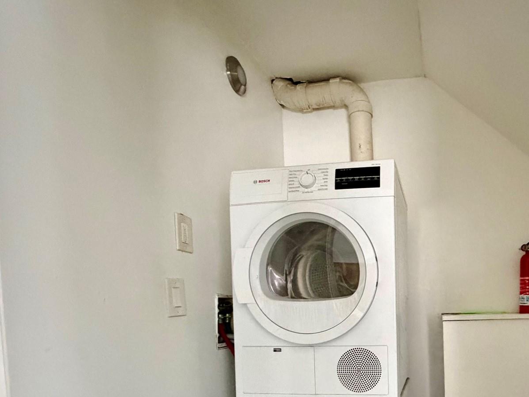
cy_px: 319
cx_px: 389
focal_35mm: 24
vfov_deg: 53.0
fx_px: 367
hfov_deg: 67.6
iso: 800
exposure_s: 1/40
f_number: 2.2
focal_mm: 2.22
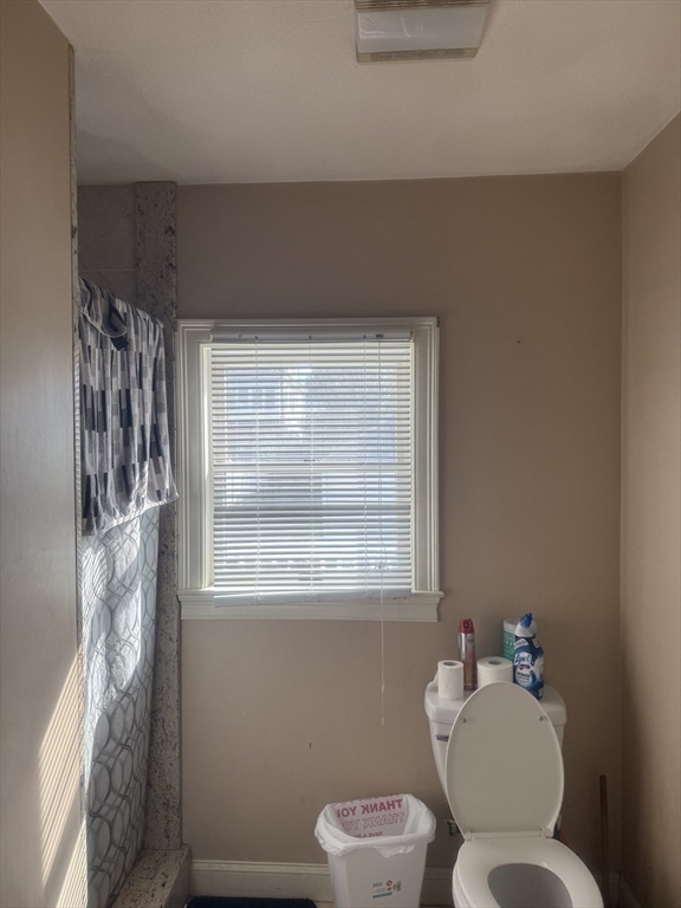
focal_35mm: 24
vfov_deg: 71.6
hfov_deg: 56.8
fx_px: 630
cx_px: 340
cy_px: 454
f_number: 1.78
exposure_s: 1/295
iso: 100
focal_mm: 6.76
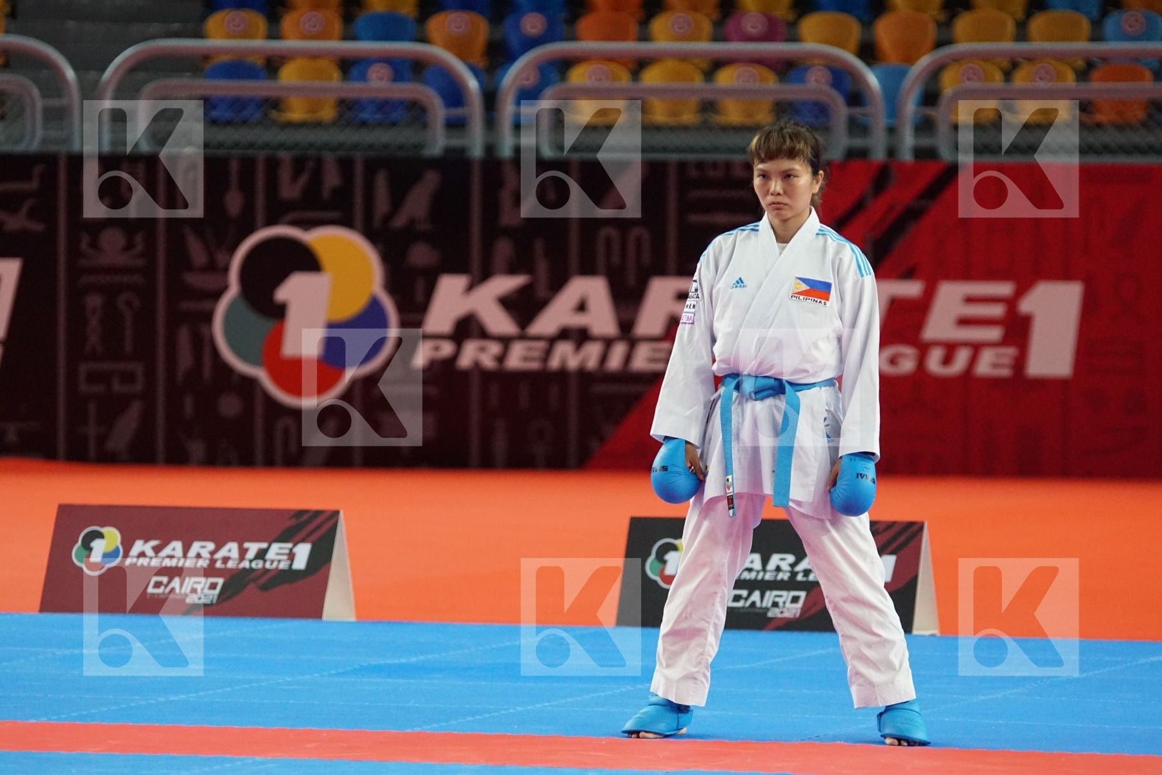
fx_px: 6778
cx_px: 581
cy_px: 388
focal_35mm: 210
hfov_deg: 9.8
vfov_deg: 6.5
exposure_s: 1/1600
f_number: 2.8
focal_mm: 140
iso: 3200
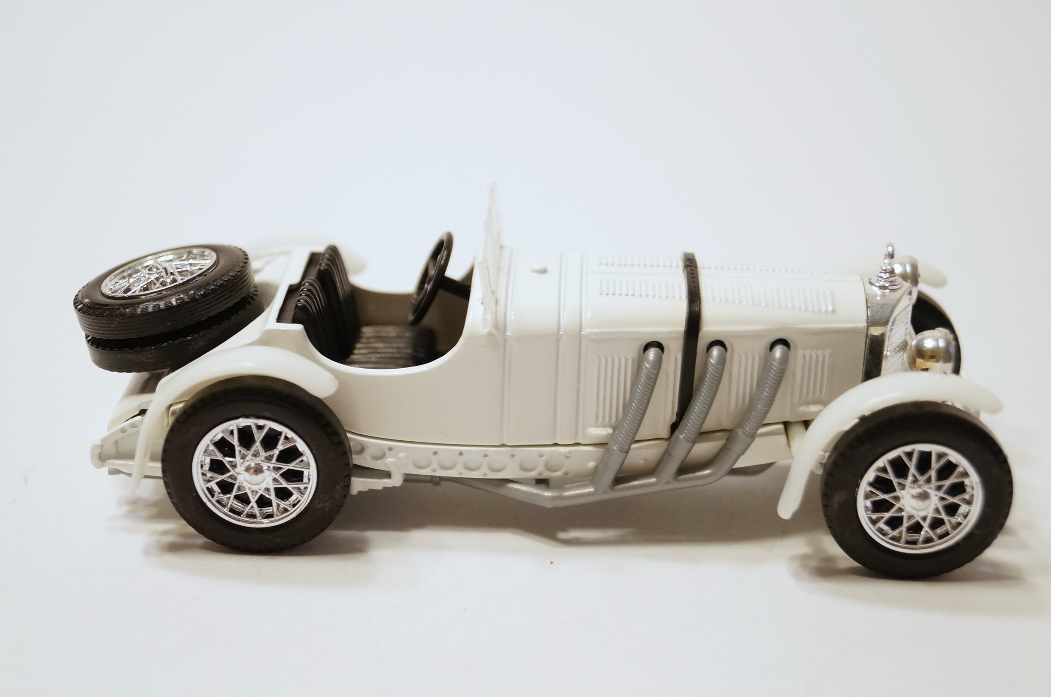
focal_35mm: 75
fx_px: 2186
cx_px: 526
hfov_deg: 27.0
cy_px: 348
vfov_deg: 18.1
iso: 800
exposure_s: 1/80
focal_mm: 50
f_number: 5.6
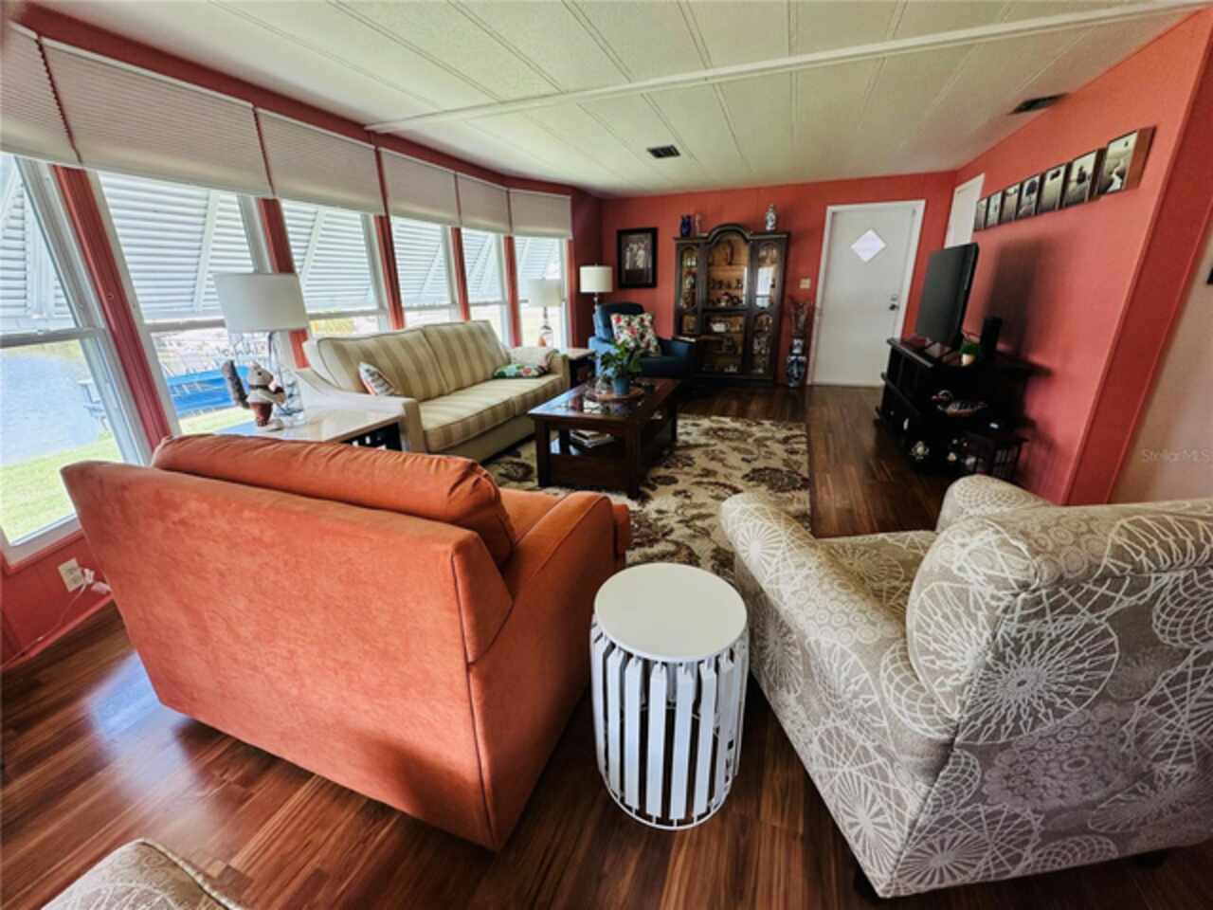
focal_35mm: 14
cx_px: 606
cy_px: 455
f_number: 2.2
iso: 40
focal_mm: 2.22
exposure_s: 1/142
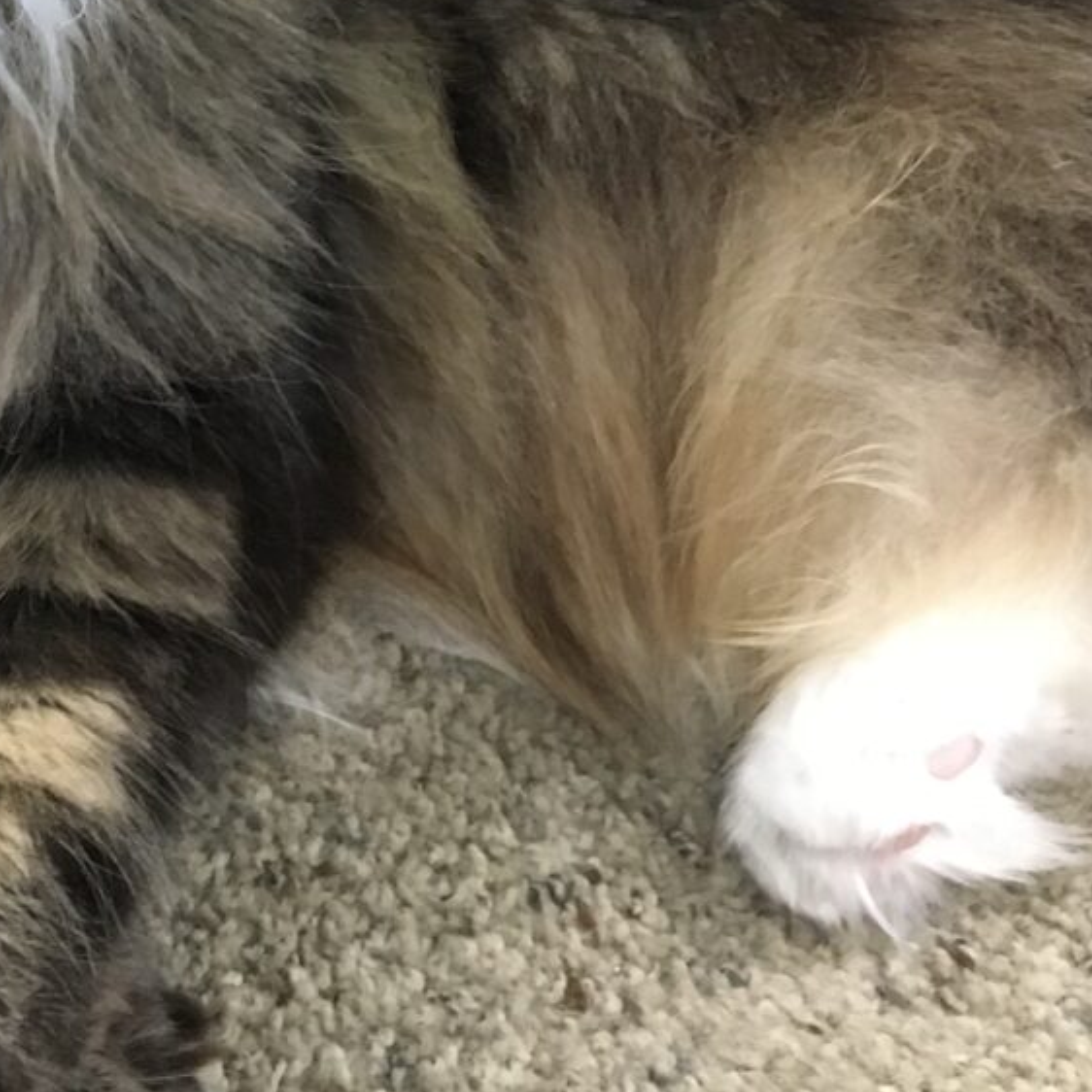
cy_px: -214
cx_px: 194
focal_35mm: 70
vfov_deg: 22.7
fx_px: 2498
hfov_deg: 24.2
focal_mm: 4.15
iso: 200
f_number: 2.2
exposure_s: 1/30
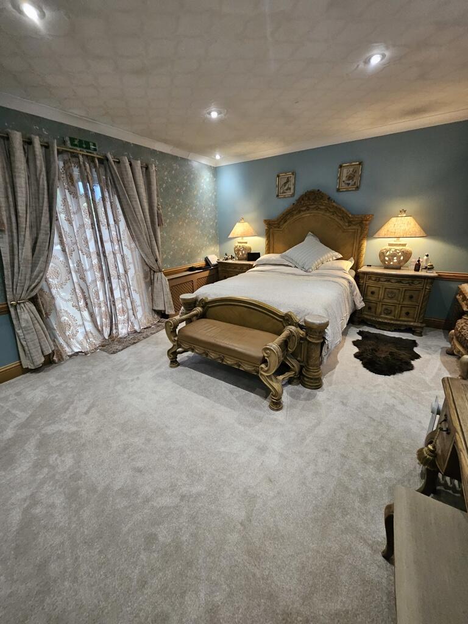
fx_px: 234
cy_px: 312
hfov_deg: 89.9
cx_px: 234
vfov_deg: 106.2
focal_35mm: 13
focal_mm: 1.74
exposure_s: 1/30
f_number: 2.2
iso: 400
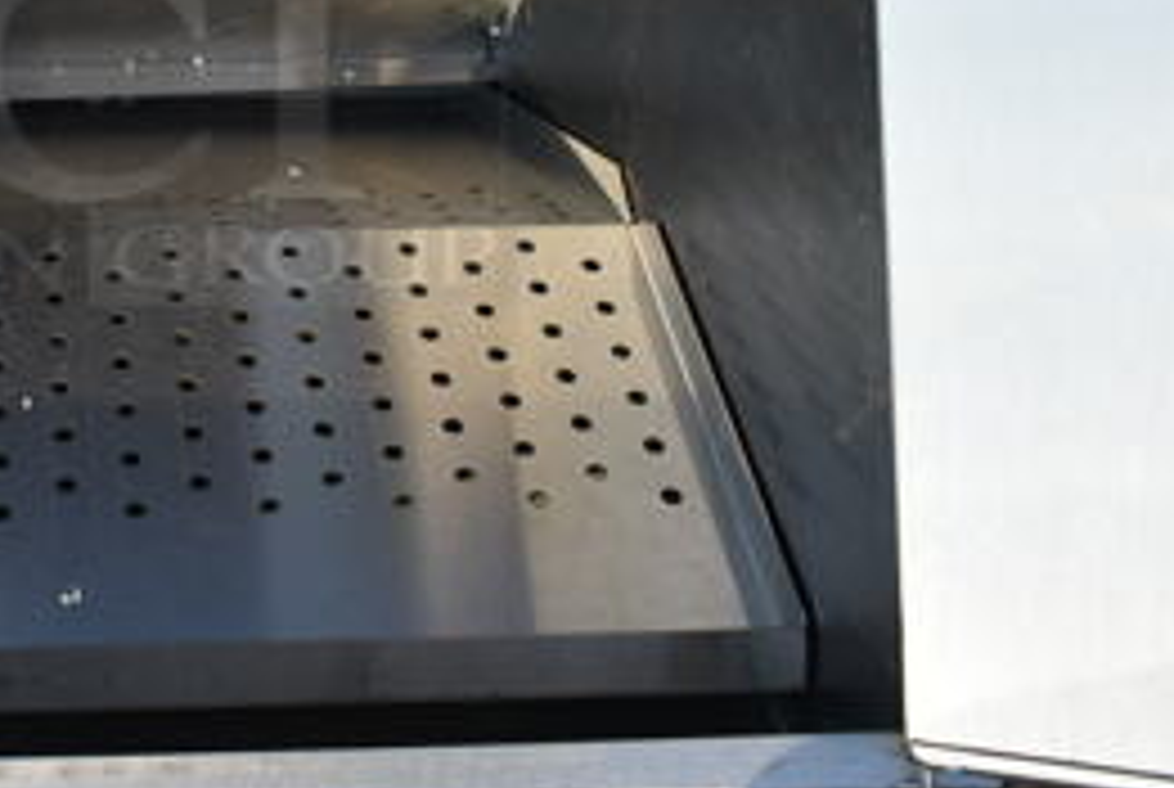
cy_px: 68
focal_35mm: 63
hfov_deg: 29.9
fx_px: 2058
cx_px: 36
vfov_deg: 21.2
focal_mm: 18
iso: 100
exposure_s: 1/160
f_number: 7.1
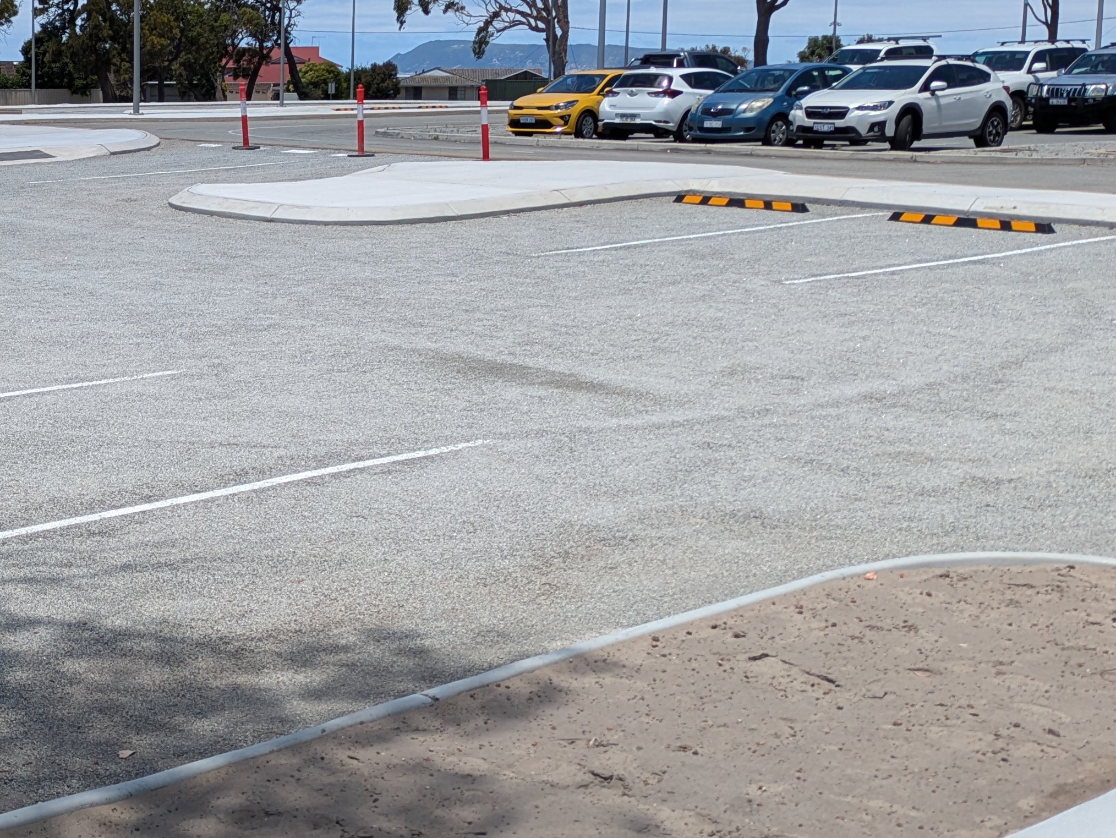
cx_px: 81
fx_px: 1839
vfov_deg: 25.6
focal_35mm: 57
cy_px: 304
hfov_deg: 31.9
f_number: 1.89
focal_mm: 5.43
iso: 45
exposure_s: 1/2294
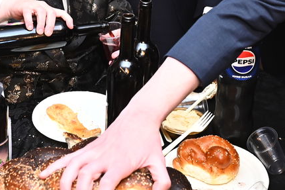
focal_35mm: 78
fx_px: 617
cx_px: 137
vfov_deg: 16.5
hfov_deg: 26.0
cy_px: -58
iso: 1250
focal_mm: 24
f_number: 5.6
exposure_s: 1/125
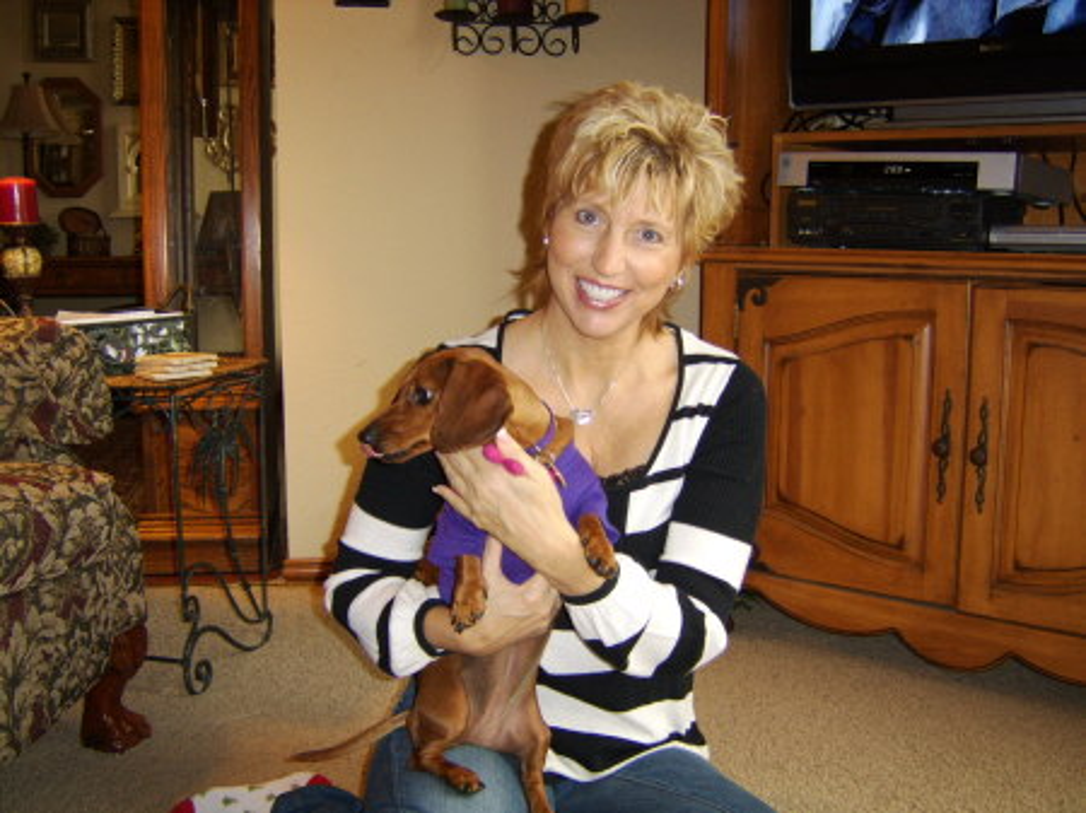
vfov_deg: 45.4
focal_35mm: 31
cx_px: 543
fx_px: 972
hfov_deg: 58.4
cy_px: 406
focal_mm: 8.13
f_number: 2.7
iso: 200
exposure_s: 1/30
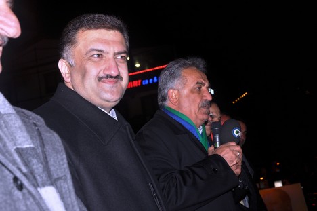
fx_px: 462
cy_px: 106
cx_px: 158
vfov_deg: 25.7
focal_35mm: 52
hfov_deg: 37.9
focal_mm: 35
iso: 200
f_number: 4.5
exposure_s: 1/60
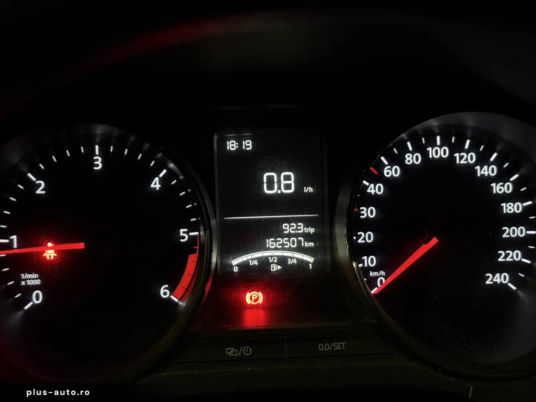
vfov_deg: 30.3
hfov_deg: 39.7
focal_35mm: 48
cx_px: 268
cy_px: 201
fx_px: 743
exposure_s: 1/18
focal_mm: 6.76
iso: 800
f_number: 1.78
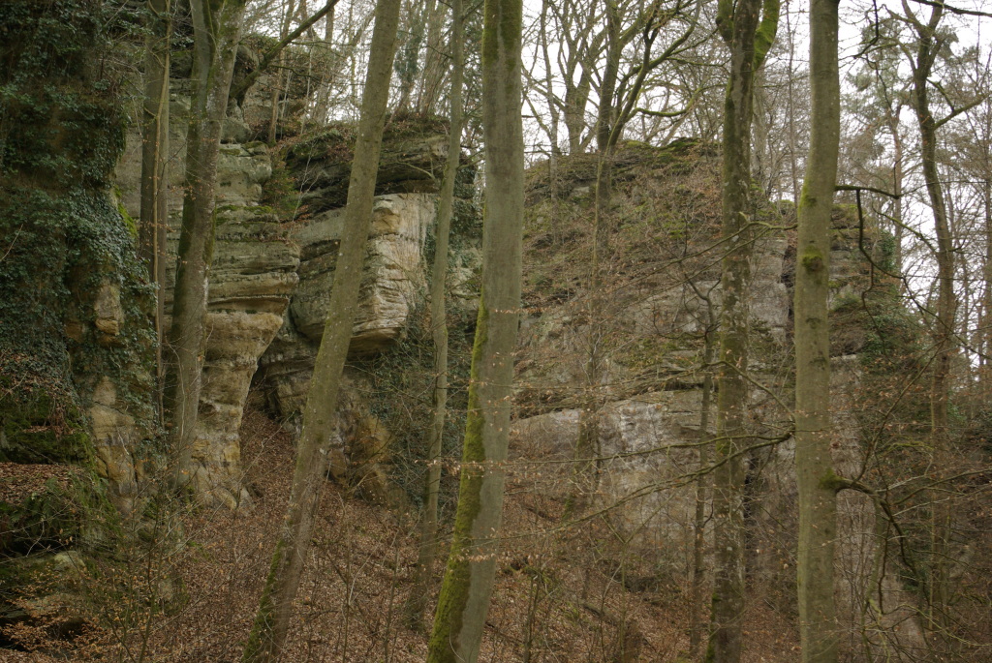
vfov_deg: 16.6
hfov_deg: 24.6
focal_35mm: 82
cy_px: 332
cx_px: 496
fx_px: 2276
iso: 400
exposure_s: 1/180
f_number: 6.7
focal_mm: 55
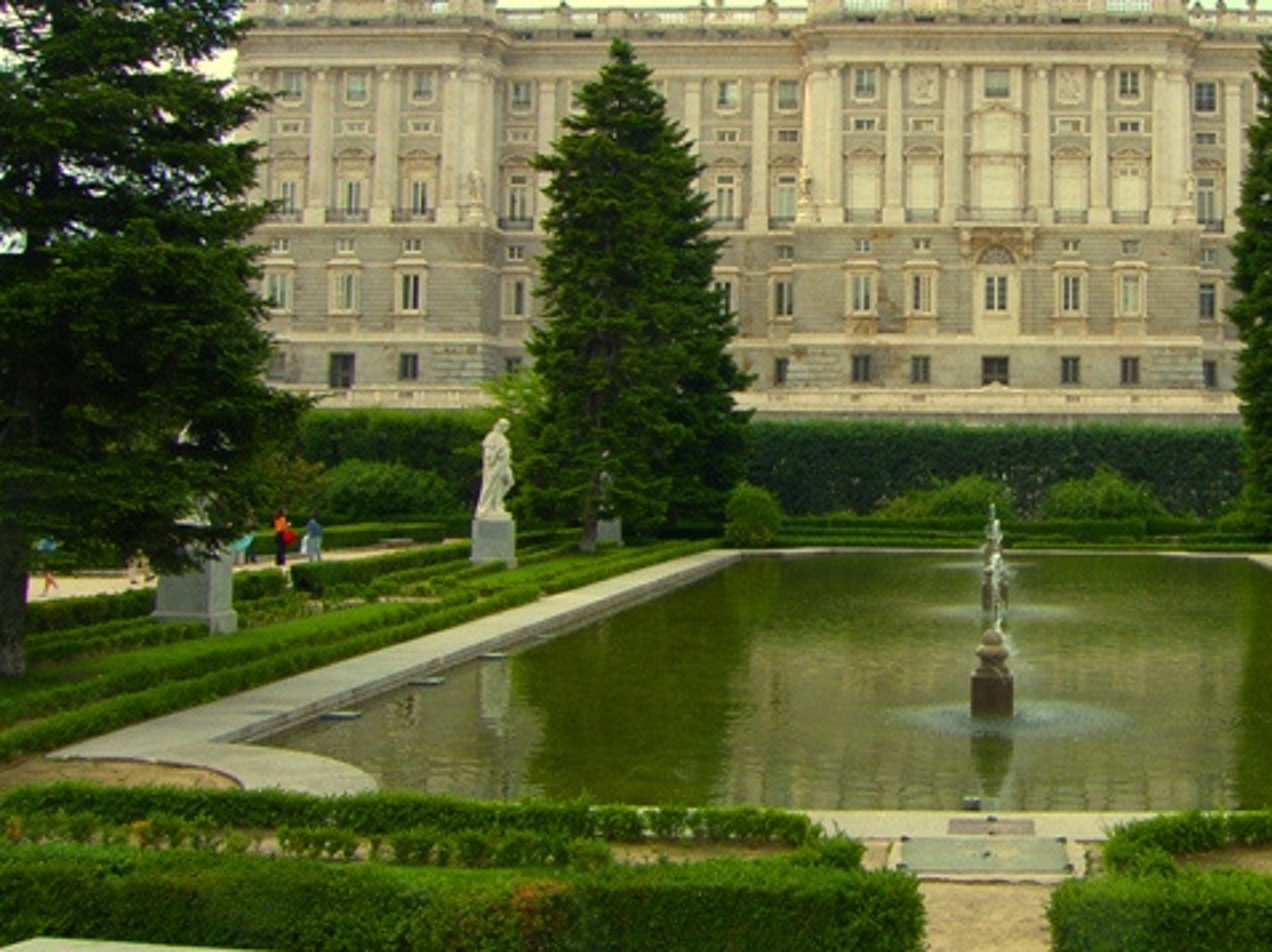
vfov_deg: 30.8
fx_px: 1726
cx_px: 1011
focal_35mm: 47
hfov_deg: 39.0
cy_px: 389
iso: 50
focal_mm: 7.4
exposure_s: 1/200
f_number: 5.6
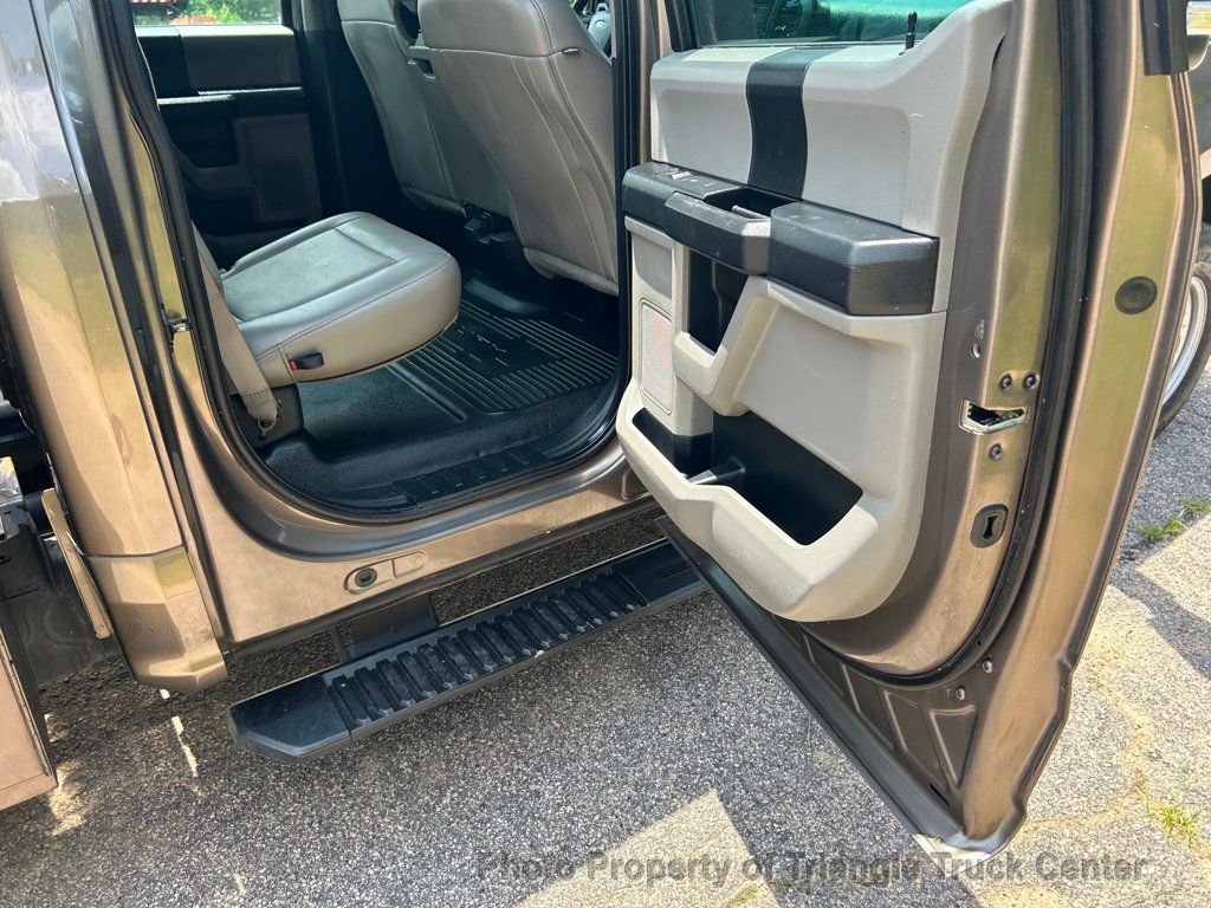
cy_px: 454
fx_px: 910
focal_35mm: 26
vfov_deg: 53.1
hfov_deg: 67.3
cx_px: 606
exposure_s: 1/511
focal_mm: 5.7
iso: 50
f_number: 1.5
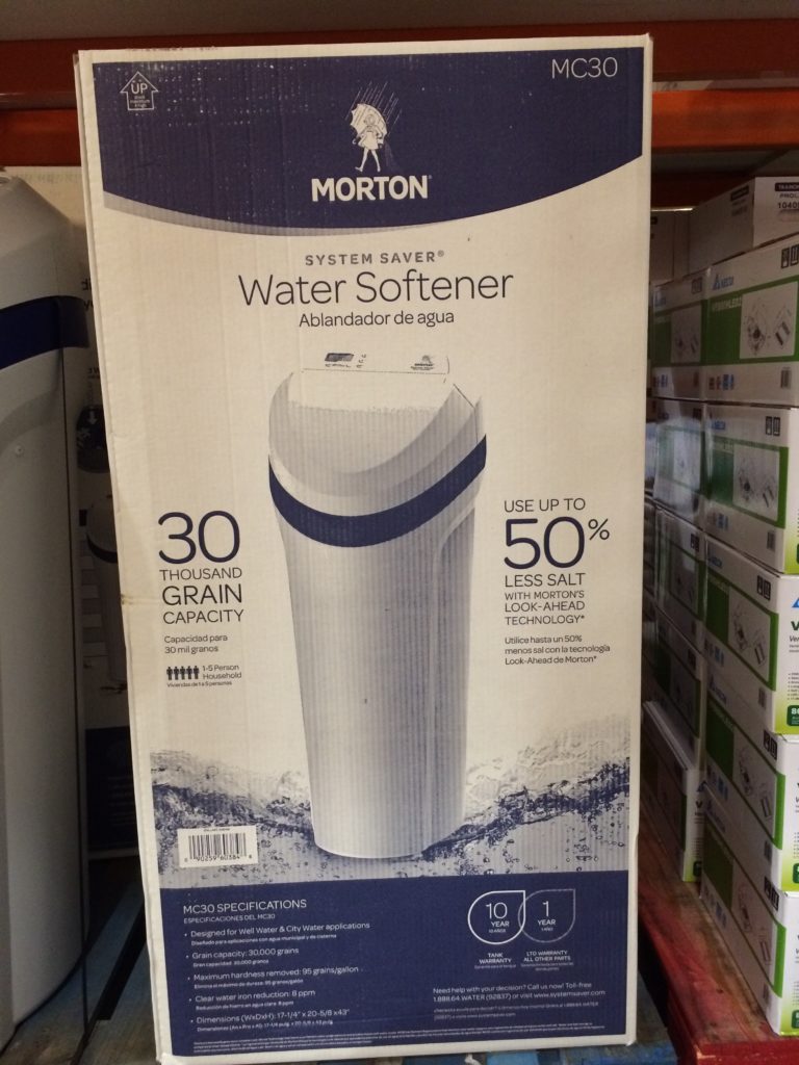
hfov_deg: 48.2
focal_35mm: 29
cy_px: 532
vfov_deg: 61.7
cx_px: 400
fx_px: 892
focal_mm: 4.15
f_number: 2.2
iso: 250
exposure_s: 1/30
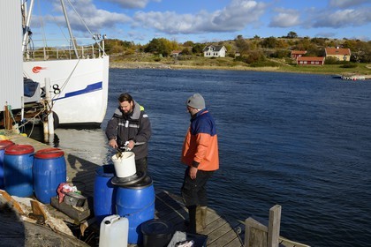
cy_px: 124
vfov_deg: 42.3
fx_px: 319
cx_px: 186
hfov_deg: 60.3
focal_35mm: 31
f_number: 14
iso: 400
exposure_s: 1/500
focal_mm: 31
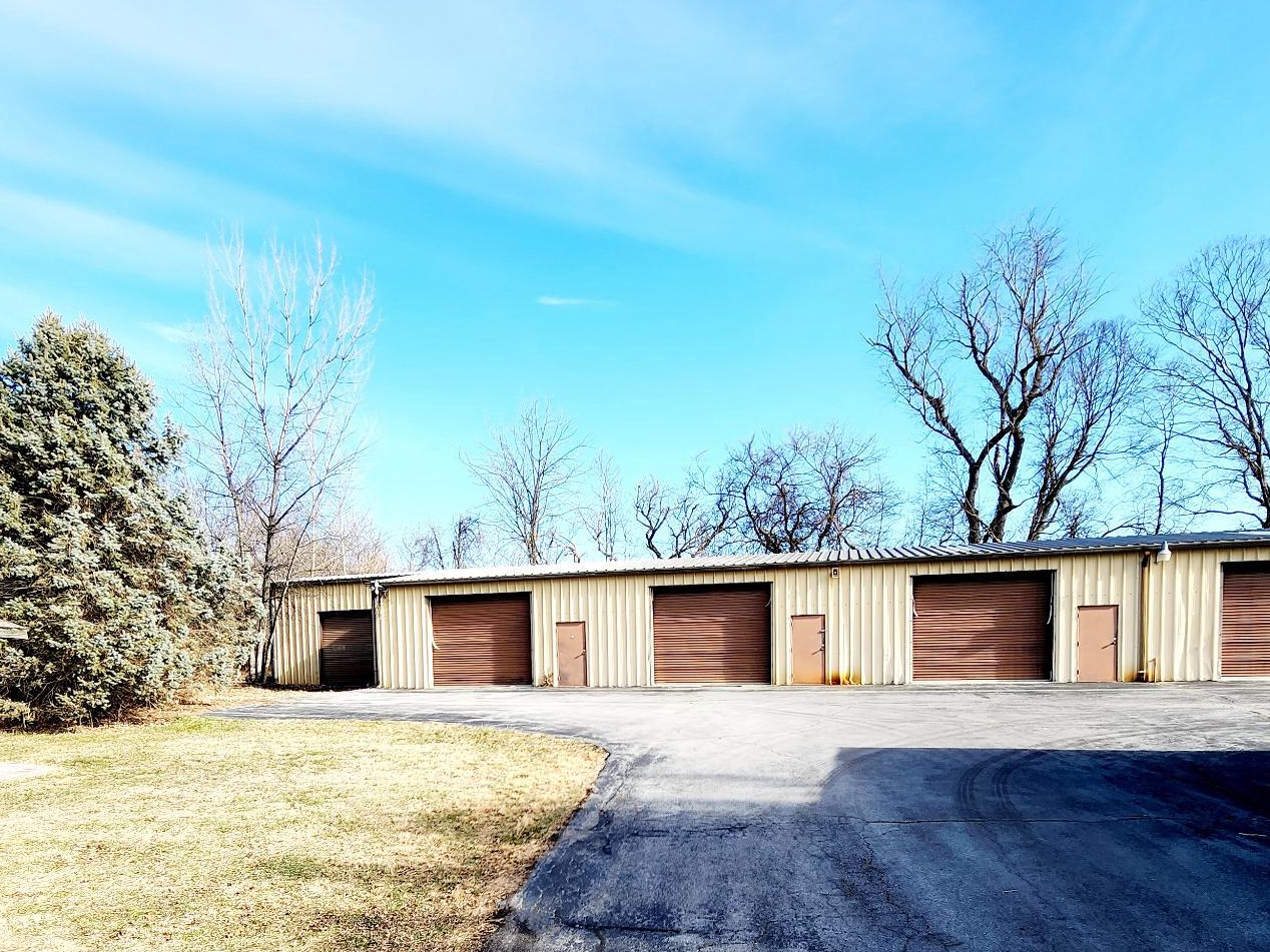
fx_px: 770
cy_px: 713
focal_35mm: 21
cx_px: 617
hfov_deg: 79.0
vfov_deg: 60.0
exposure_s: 1/917
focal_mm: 2.2
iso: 50
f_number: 2.2
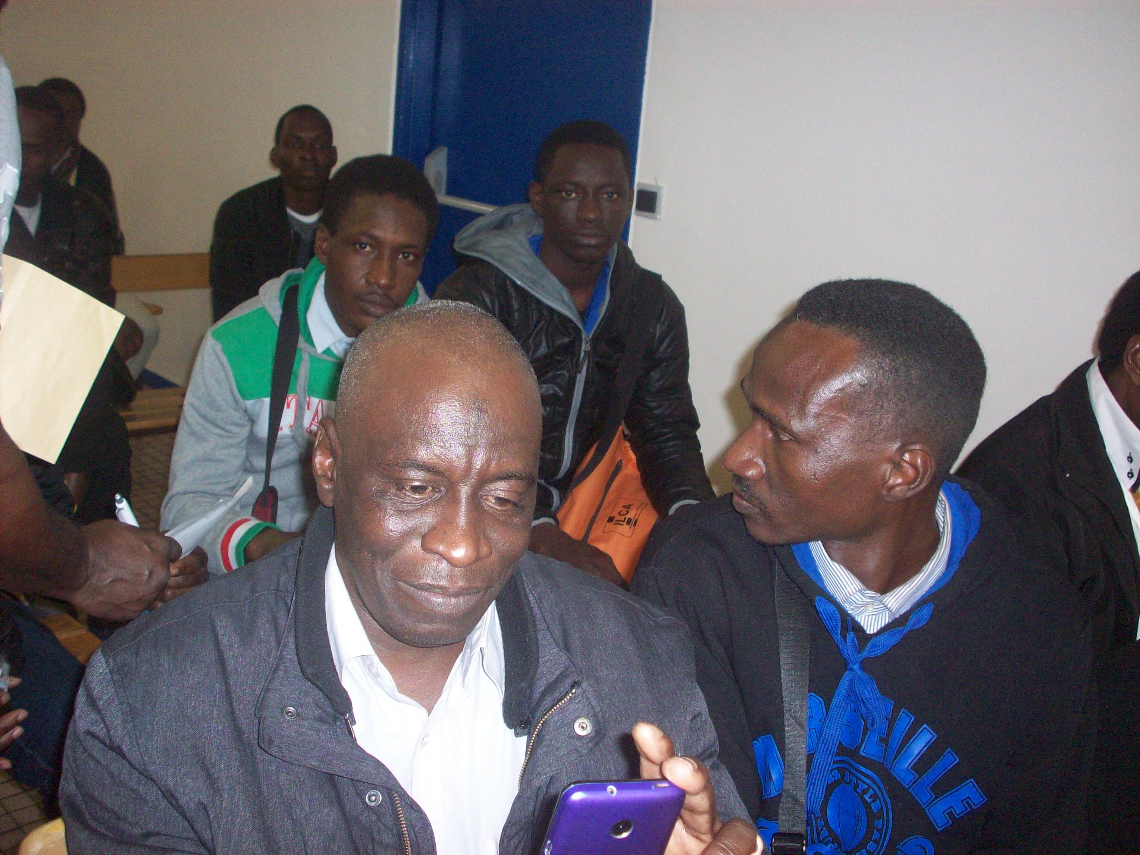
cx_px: 570
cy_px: 428
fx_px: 1219
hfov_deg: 50.1
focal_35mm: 37
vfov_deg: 38.7
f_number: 2.8
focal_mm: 6.2
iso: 200
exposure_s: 1/64
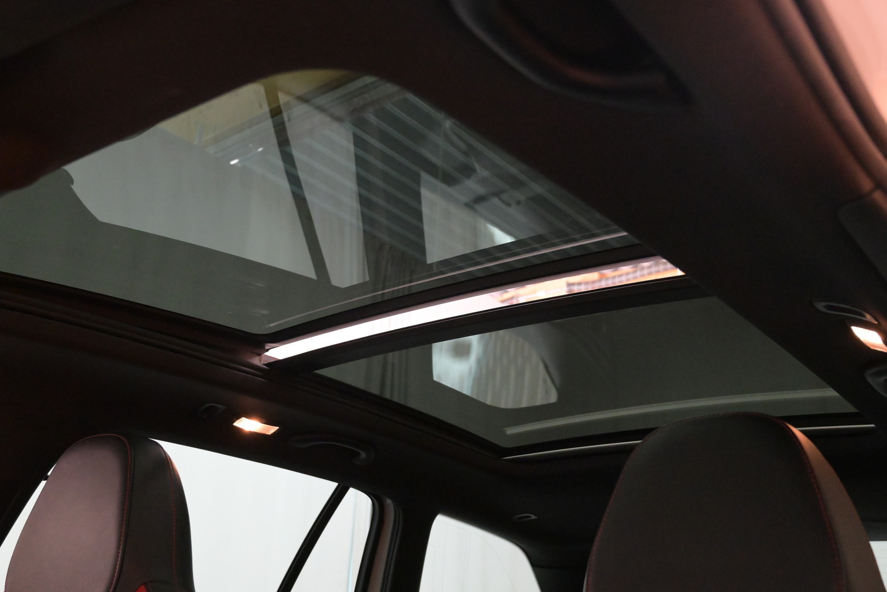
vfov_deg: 36.9
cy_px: 296
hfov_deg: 53.1
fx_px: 887
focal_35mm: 36
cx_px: 444
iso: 5000
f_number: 5
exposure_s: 1/125
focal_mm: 24
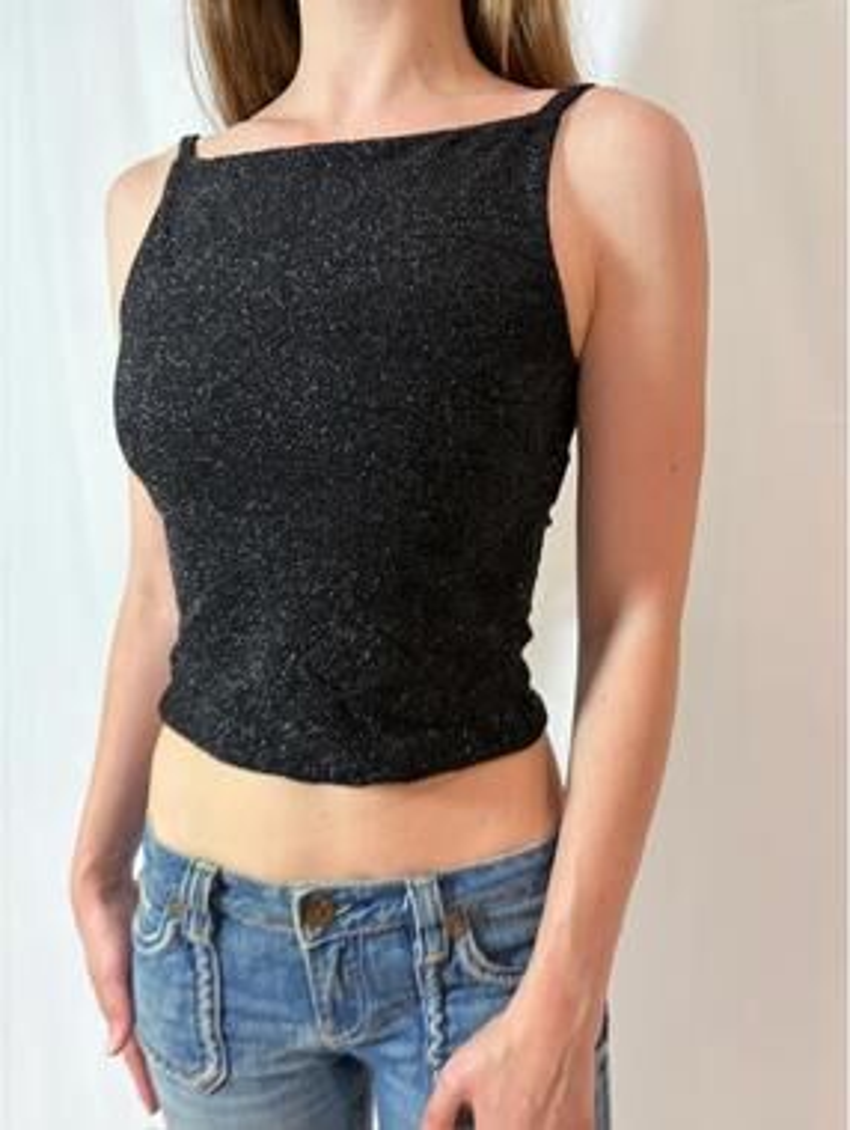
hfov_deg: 53.2
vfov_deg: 67.2
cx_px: 425
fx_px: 849
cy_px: 565
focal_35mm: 26
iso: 160
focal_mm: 5.96
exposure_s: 1/60
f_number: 1.6
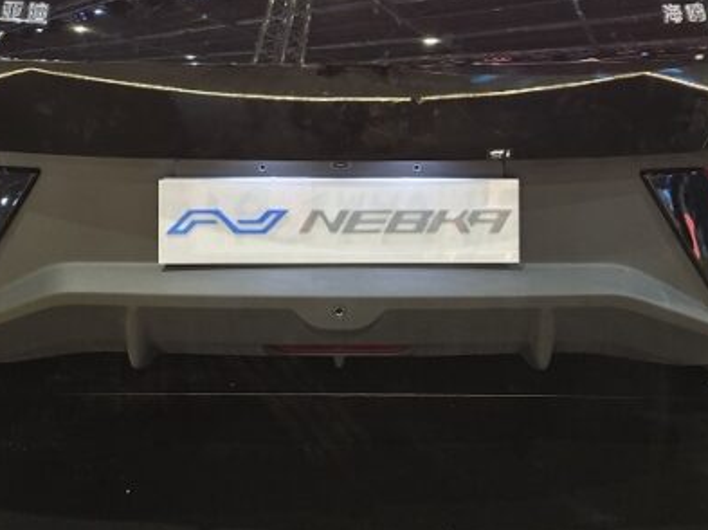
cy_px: -97
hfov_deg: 32.2
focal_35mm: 60
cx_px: 326
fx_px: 1226
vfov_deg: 22.5
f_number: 1.7
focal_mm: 6.3
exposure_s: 1/100
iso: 640
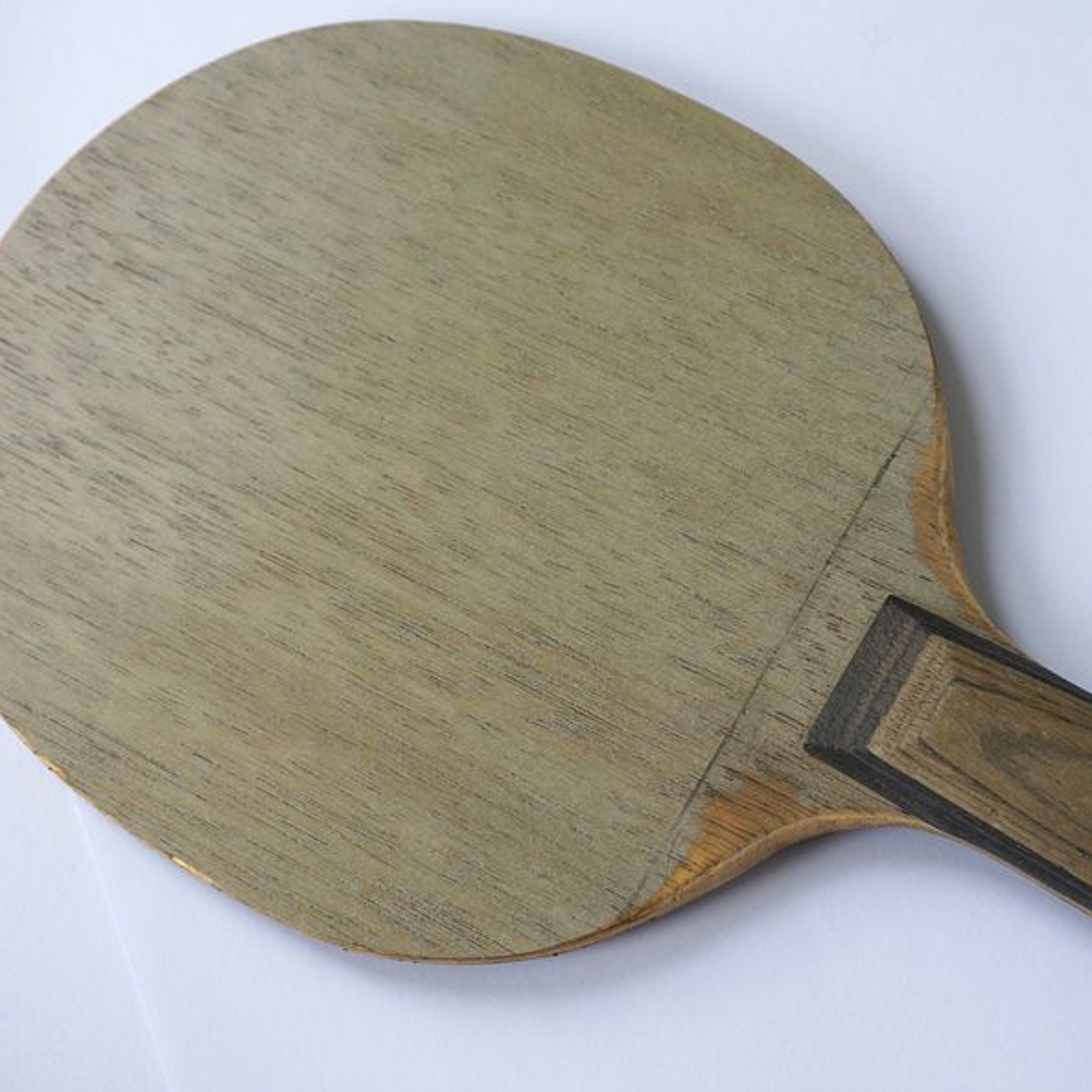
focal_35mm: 58
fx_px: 2070
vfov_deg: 29.6
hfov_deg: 29.5
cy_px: 543
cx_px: 650
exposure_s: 1/60
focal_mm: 30
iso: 500
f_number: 6.3
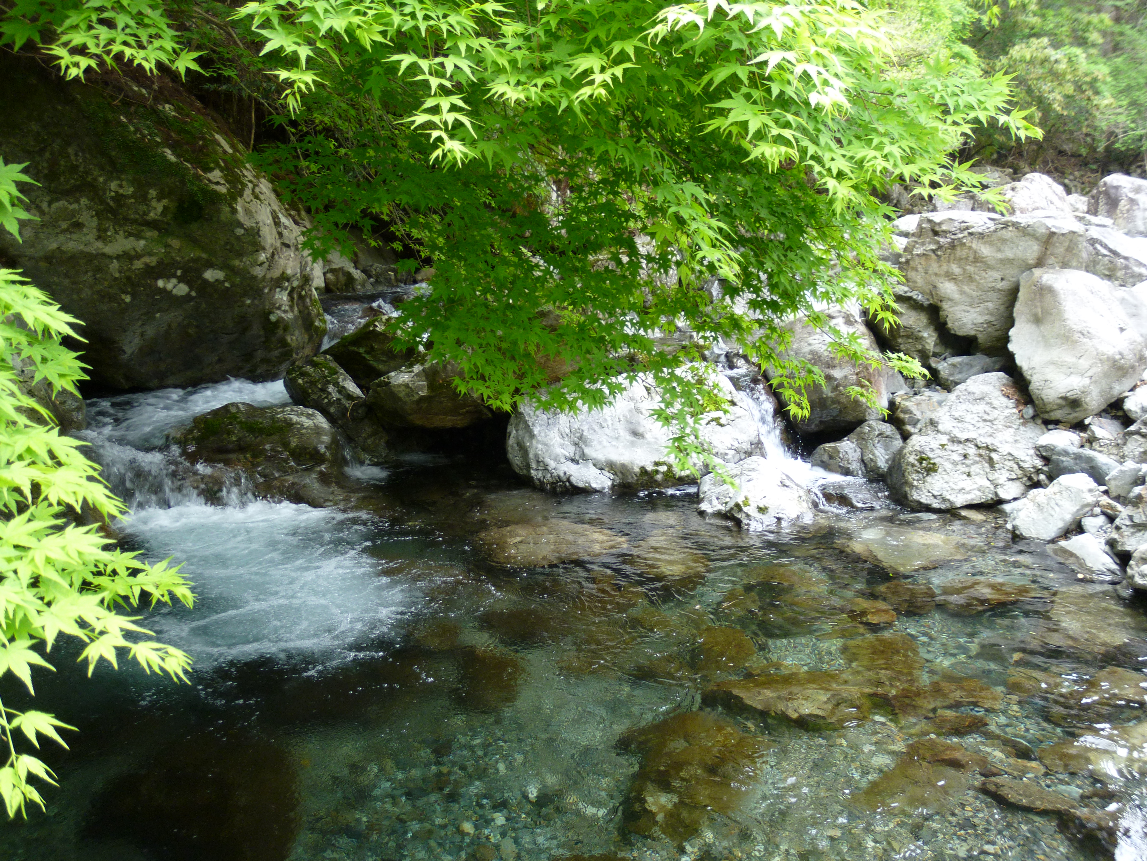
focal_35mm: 29
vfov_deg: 48.2
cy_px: 430
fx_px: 961
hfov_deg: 61.7
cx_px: 574
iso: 100
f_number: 2.4
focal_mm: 5.1
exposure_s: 1/60
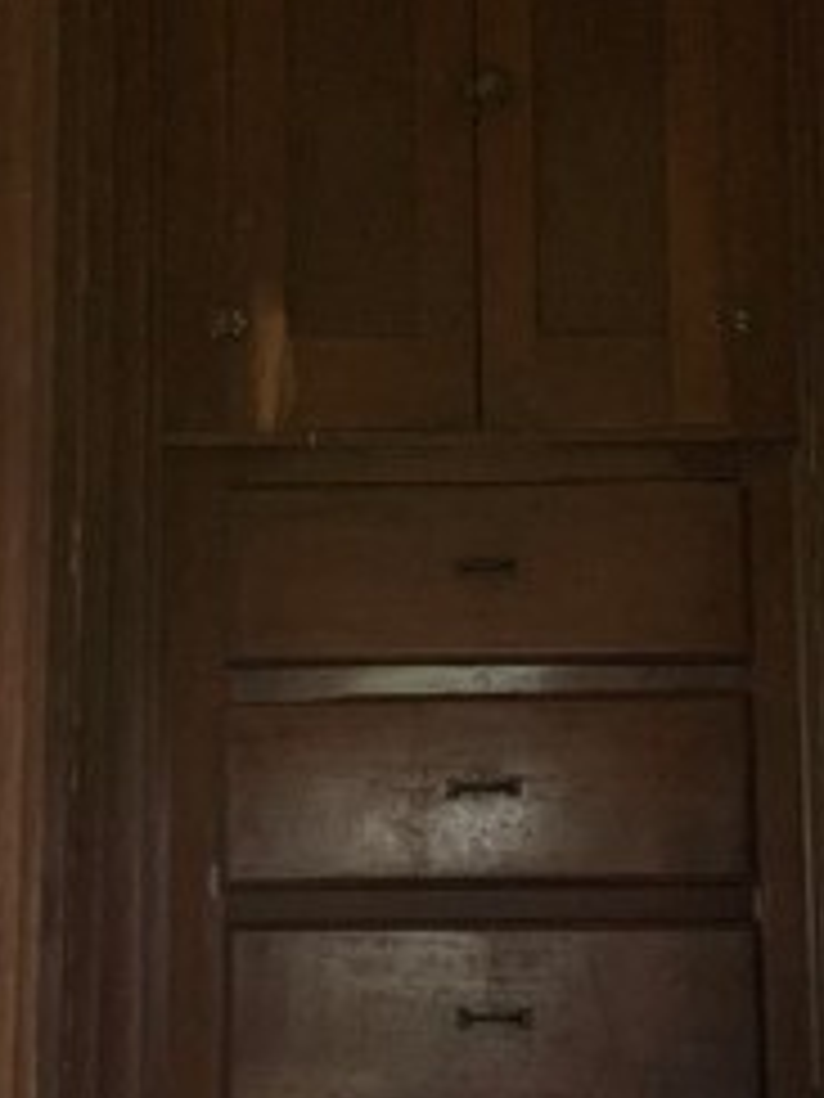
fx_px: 2603
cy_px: 558
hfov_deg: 18.0
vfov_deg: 23.8
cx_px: 428
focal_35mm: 82
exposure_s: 1/40
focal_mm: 4.25
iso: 400
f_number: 1.8
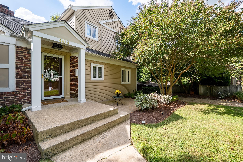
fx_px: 94
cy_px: 81
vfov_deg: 81.2
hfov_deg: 104.3
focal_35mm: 14
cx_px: 122
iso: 250
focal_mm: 14
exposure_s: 1/500
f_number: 8
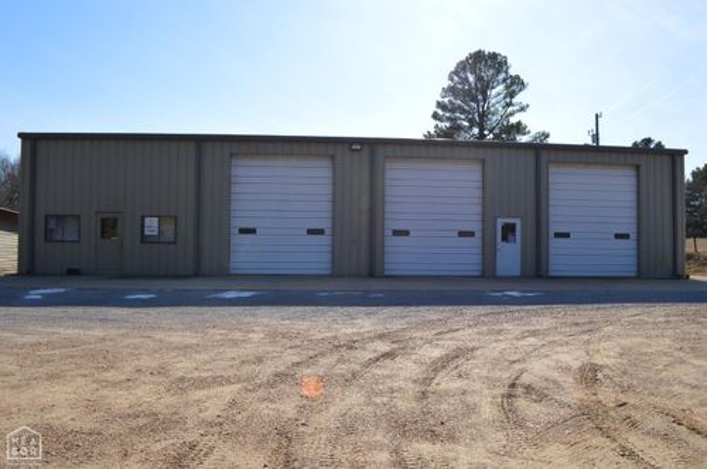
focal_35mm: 27
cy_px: 234
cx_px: 354
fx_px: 530
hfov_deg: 67.4
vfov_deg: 47.8
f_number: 9
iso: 100
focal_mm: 18
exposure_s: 1/200
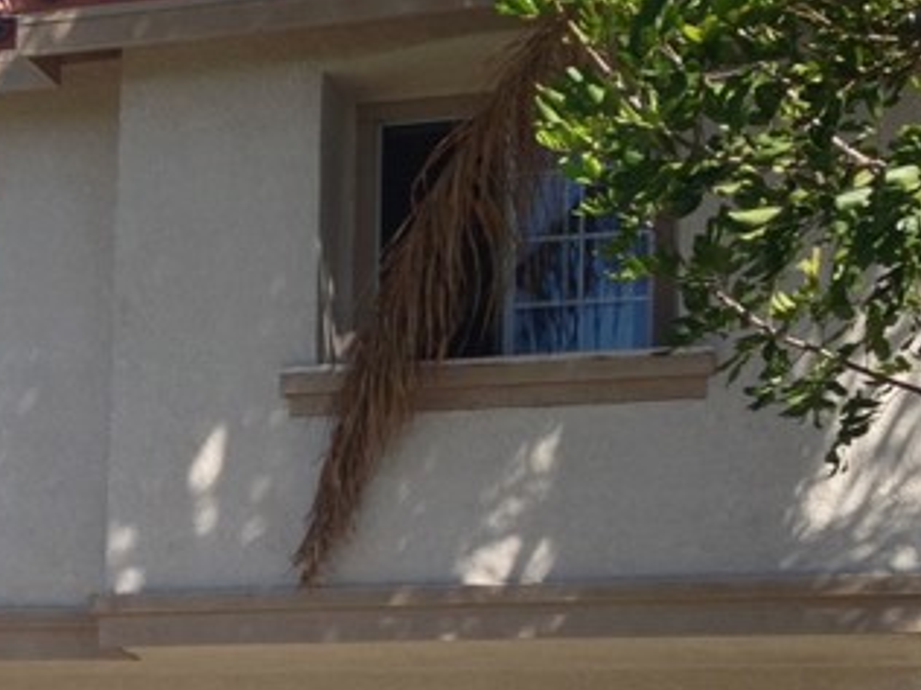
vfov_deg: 13.7
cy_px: 620
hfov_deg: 17.6
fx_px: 2847
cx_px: -134
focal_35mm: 107
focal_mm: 4.12
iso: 50
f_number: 2.4
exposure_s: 1/968
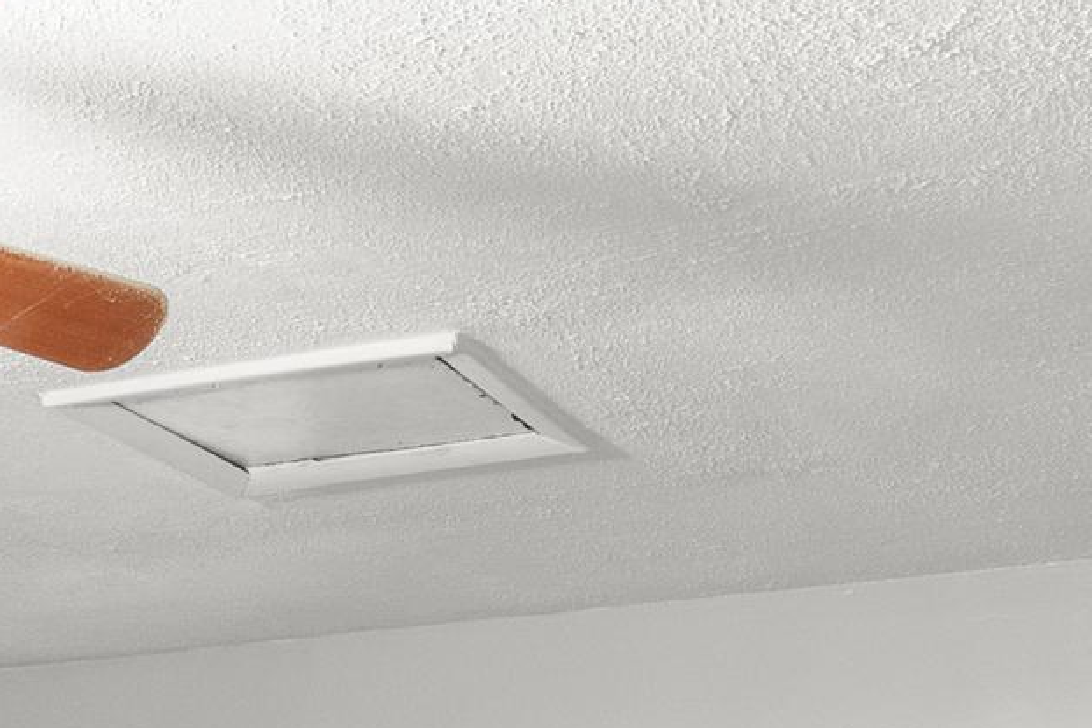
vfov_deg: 15.7
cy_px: 1150
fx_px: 2397
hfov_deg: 25.5
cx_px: 320
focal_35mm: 79
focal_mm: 16
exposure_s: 1/1.67
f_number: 9
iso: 1600
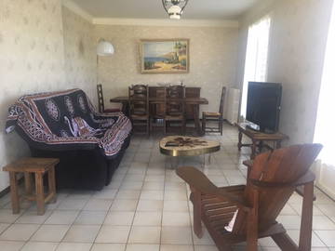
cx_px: 168
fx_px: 281
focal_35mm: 29
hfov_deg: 61.7
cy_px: 126
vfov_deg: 48.2
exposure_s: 1/33
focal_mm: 4.15
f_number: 2.2
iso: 50
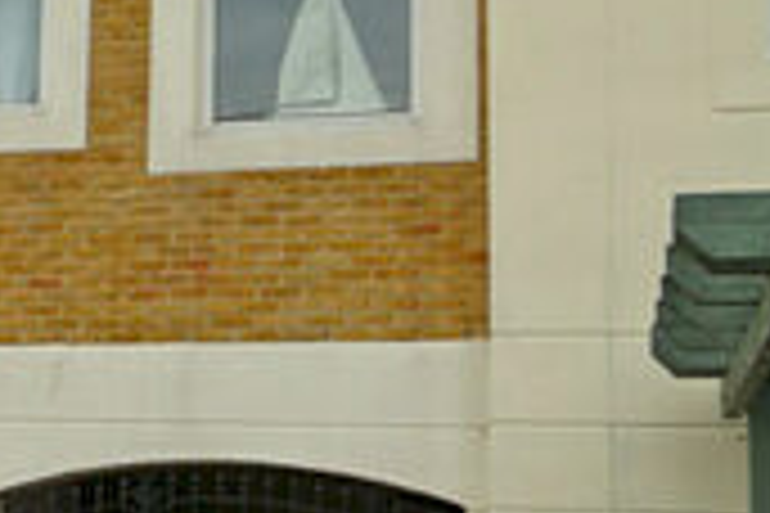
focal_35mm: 86
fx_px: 1839
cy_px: 313
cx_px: -234
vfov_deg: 15.9
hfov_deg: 21.4
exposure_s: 1/100
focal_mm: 14
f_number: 9
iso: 100
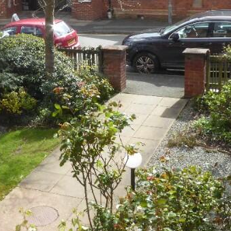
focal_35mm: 64
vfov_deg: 26.5
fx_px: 483
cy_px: 55
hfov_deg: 26.8
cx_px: 92
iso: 100
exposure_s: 1/250
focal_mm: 4.3
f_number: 4
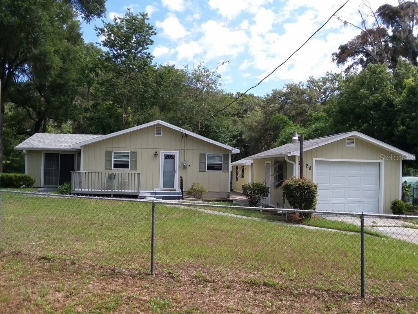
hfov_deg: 61.7
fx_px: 350
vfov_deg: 48.2
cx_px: 209
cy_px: 157
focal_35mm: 29
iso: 40
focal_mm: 2.47
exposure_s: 1/856
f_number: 1.9
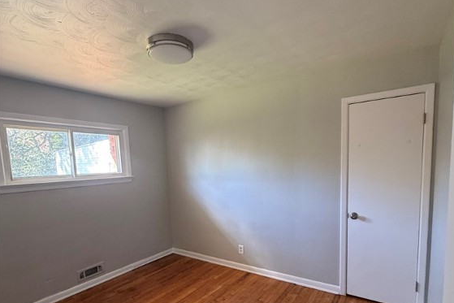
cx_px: 231
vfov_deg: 61.0
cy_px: 192
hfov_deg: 84.0
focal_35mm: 20
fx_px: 252
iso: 320
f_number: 2.2
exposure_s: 1/66
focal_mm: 2.22
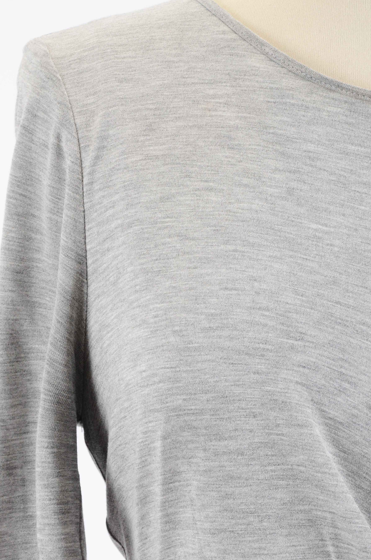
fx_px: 3350
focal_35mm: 216
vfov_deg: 9.6
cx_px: 161
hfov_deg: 6.3
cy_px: 371
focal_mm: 105
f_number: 13
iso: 400
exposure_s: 1/60
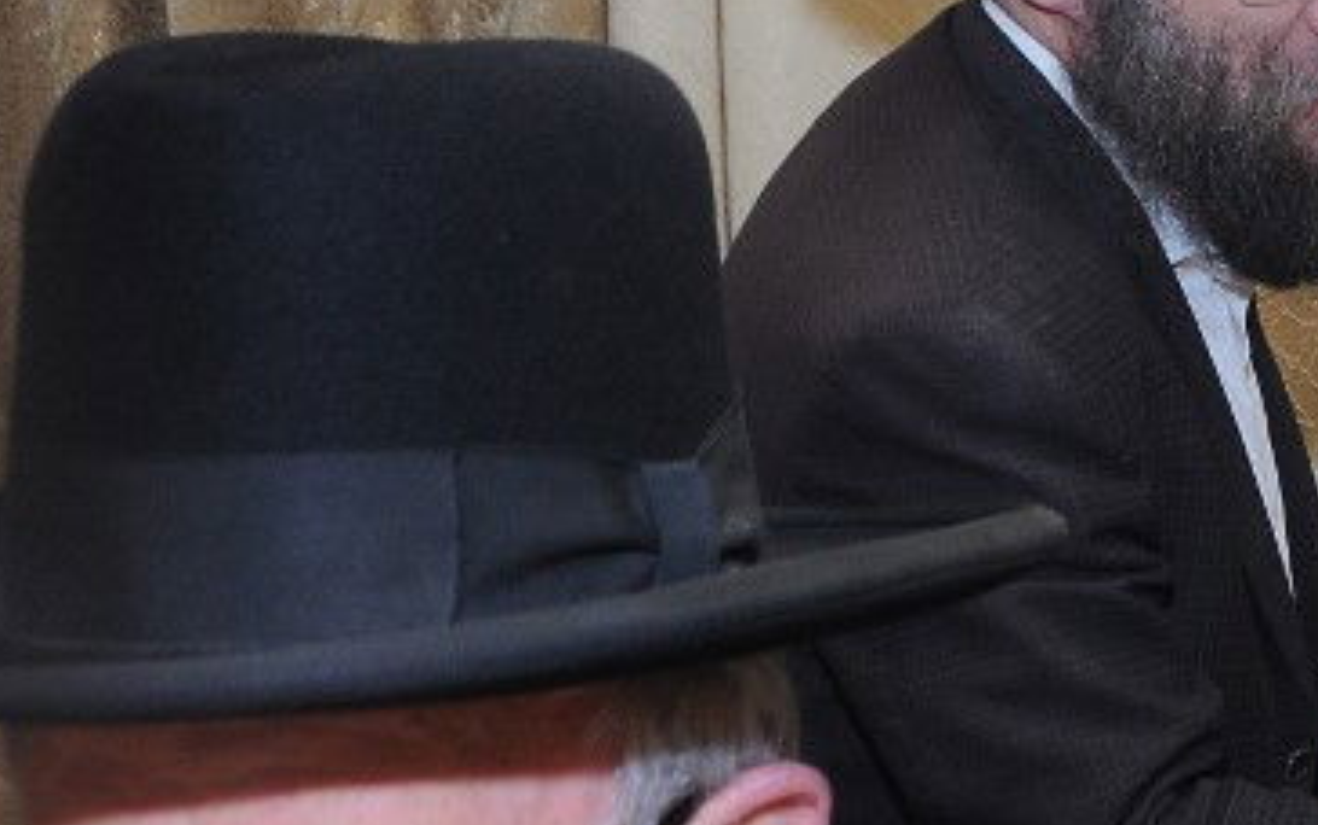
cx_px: 2118
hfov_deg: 15.9
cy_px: 163
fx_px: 4241
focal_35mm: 118
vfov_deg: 11.1
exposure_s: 1/100
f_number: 6.3
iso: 500
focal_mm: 22
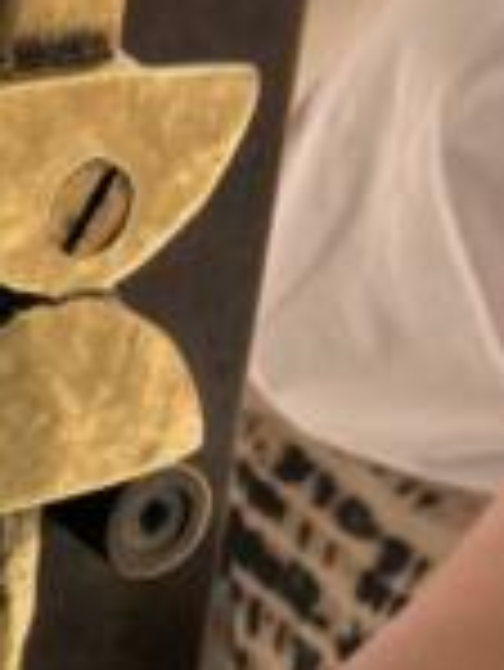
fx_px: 1687
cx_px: -169
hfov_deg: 16.0
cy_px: 310
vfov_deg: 22.5
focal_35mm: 87
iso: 50
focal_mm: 5.1
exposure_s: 1/1623
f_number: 1.6
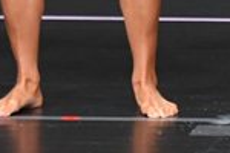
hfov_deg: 1.2
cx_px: 275
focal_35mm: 1788
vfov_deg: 0.8
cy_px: -170
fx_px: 11422
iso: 4000
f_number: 5.6
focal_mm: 230
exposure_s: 1/400
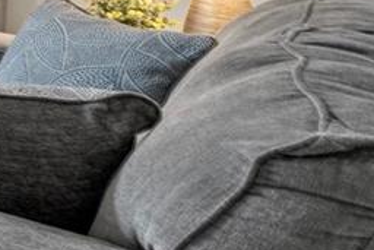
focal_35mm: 75
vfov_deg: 15.6
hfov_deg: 11.8
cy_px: -203
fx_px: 780
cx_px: -722
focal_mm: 12
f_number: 9
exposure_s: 2.5
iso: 100
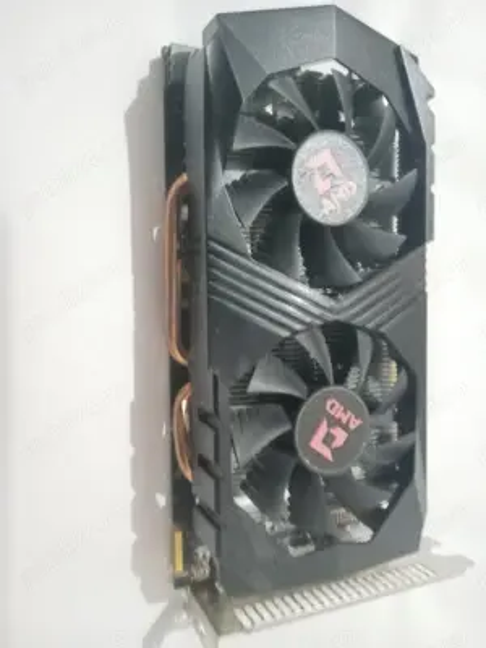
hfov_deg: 53.1
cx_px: 243
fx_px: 487
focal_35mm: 26
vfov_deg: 67.3
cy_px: 324
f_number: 1.8
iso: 1400
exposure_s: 1/14.3
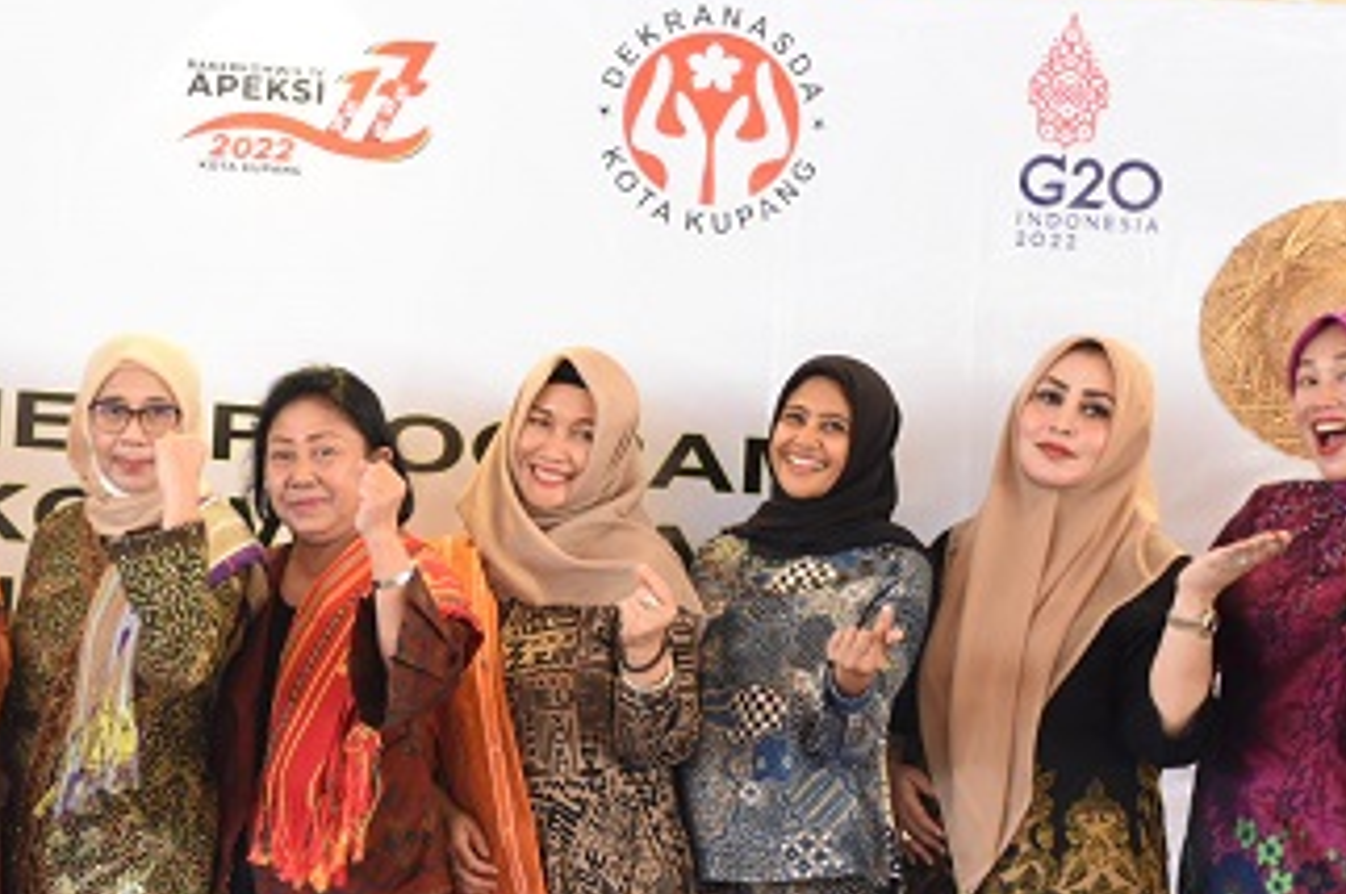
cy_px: 531
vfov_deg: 13.9
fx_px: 3658
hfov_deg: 20.5
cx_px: 171
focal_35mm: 98
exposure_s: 1/25
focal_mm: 35
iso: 1000
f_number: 4.2
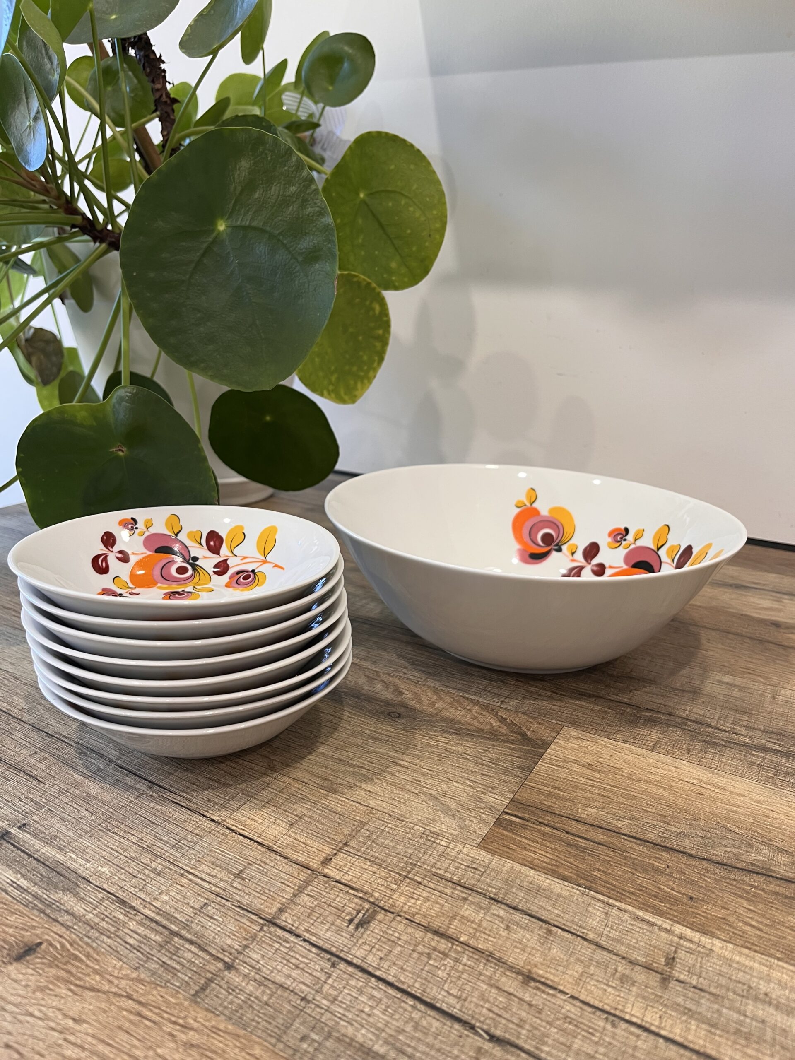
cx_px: 398
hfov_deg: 53.1
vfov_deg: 67.3
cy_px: 530
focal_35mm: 26
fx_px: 796
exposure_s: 1/50
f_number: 1.6
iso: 80
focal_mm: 5.1
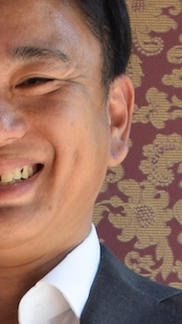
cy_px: 990
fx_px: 2392
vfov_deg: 6.9
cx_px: -258
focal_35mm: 279
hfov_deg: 4.3
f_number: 5.6
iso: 160
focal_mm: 25
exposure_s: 1/40
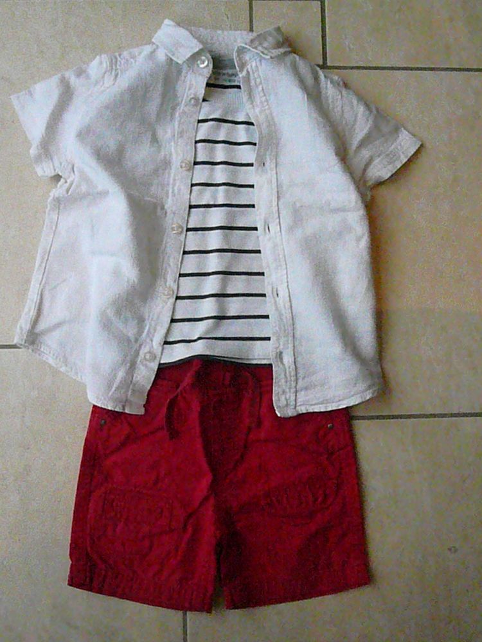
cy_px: 321
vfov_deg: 52.6
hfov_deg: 40.7
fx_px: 650
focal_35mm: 35
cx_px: 241
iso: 3200
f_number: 3
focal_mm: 5.7
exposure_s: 1/800
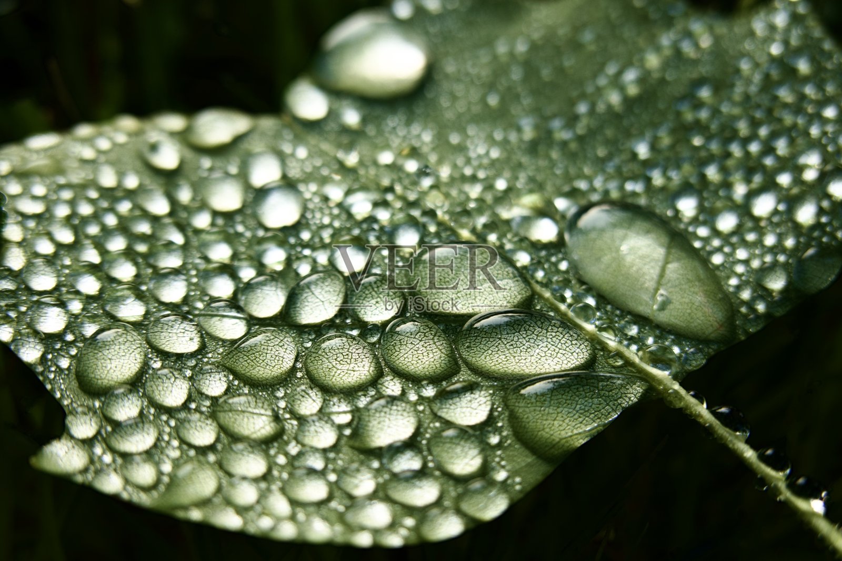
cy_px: 280
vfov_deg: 24.6
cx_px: 421
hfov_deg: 36.2
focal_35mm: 55
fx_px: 1286
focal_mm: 20.26
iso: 125
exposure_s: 1/200
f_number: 4
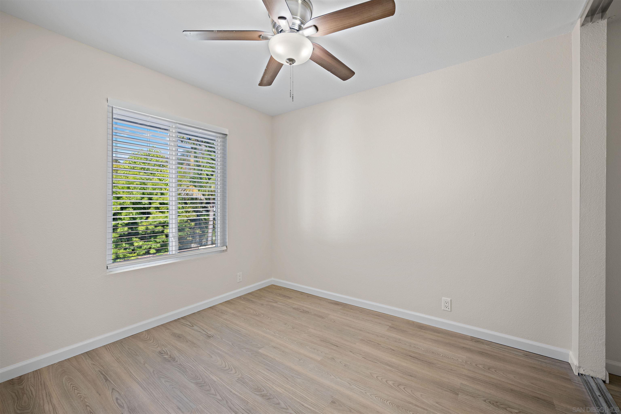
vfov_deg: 81.2
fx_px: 241
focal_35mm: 14
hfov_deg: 104.3
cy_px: 207
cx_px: 310
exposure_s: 1/40
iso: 200
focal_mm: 14
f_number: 2.8
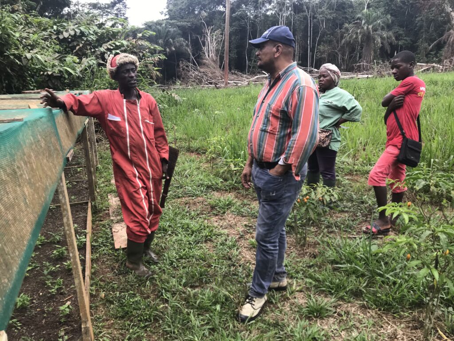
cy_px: 170
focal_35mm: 28
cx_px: 227
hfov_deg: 63.4
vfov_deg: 49.7
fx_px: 367
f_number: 1.8
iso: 20
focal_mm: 3.99
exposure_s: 1/126
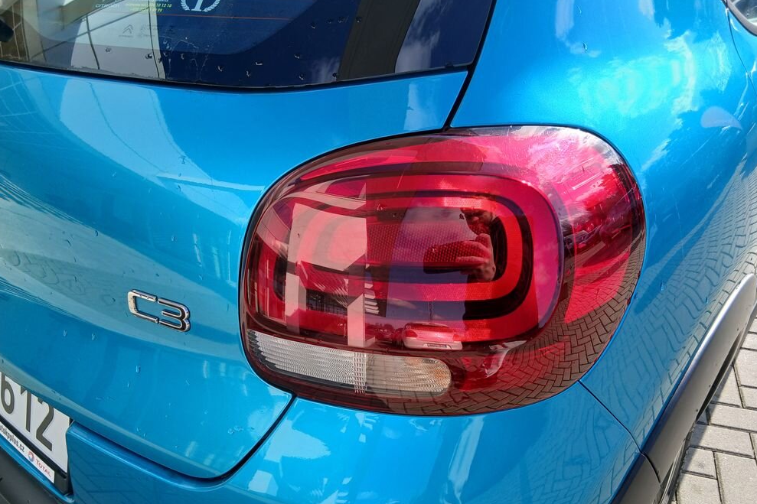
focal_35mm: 28
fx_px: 589
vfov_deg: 46.3
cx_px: 374
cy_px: 274
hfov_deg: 65.5
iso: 20
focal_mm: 3.98
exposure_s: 1/170
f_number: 1.8
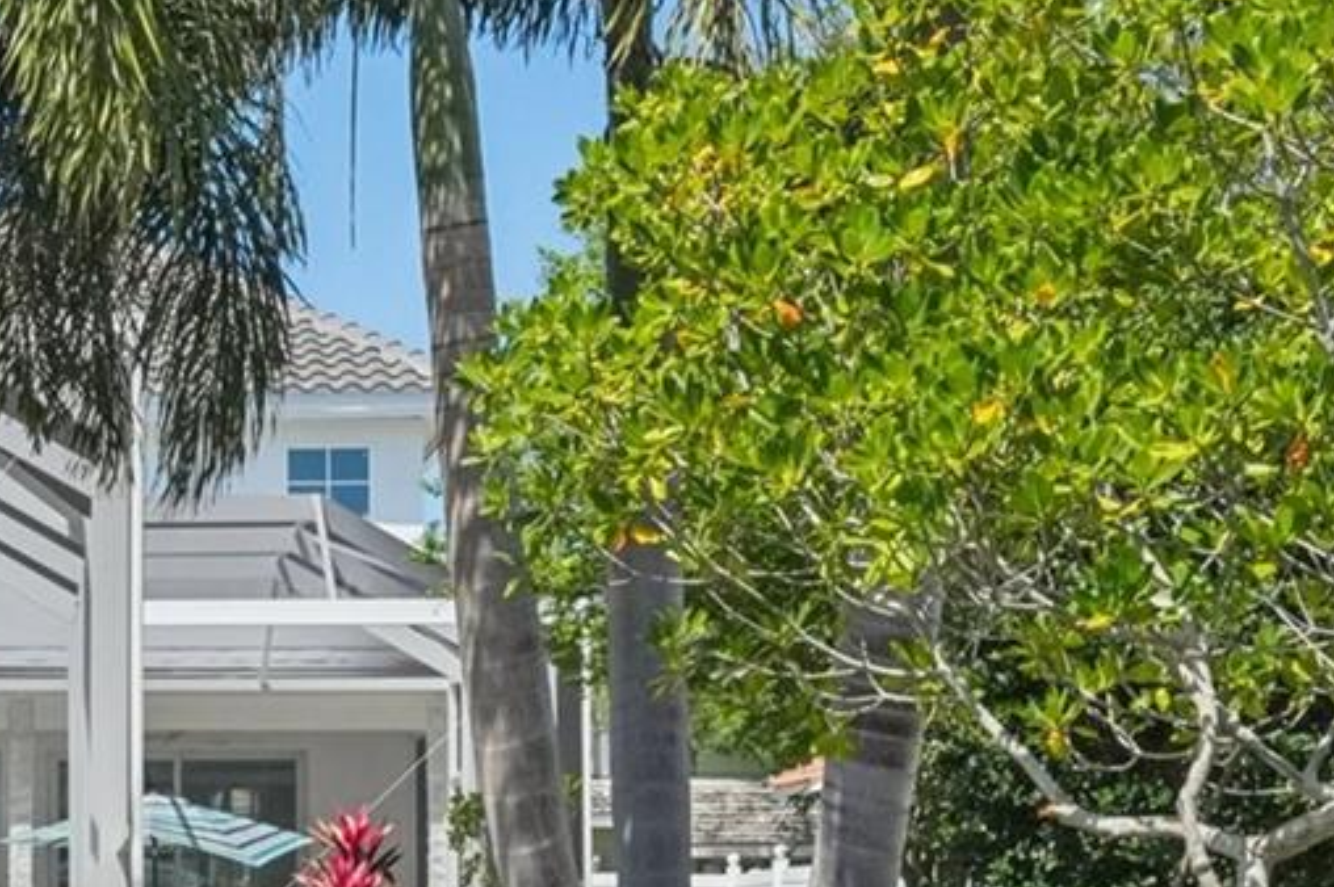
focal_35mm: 104
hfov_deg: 18.8
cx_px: -163
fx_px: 3851
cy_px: 953
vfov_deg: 12.9
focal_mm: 22
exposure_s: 1/2500
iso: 640
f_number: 8
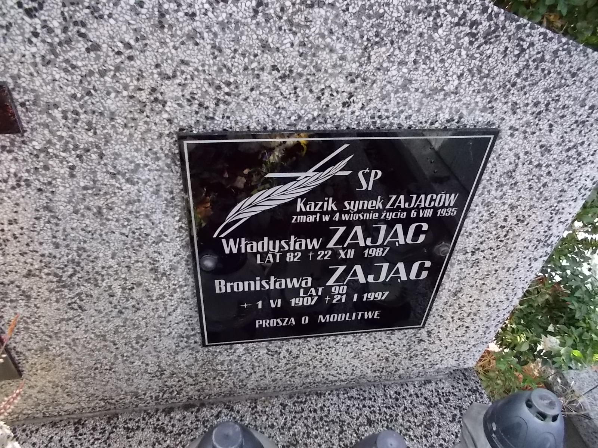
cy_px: 224
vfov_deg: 53.1
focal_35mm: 26
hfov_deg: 67.3
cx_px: 299
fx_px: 449
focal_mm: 4.6
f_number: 3.2
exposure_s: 1/320
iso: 400
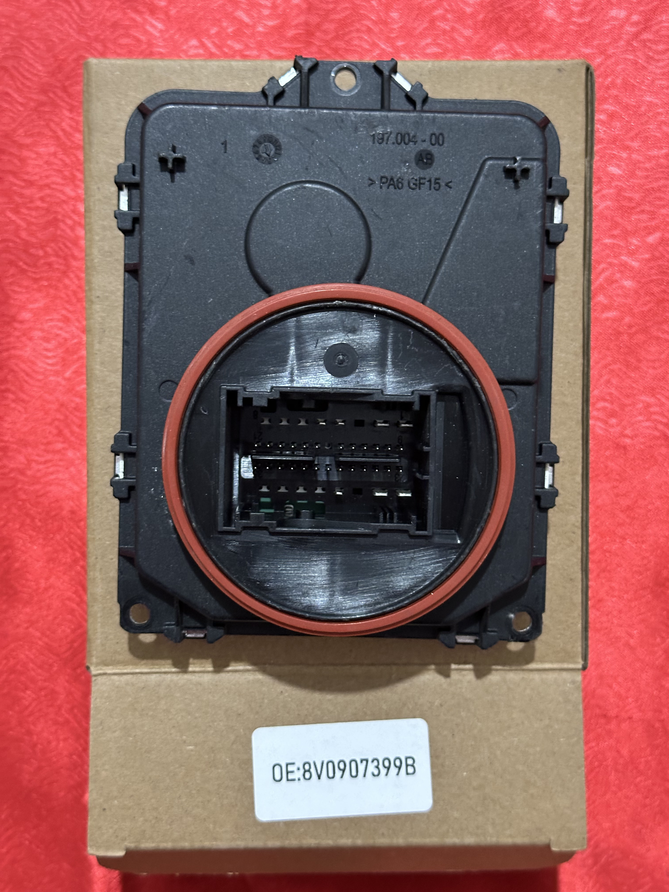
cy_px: 446
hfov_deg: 30.3
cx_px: 334
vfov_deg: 39.7
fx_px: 1237
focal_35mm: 48
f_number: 1.78
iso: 500
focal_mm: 6.86
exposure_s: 1/25
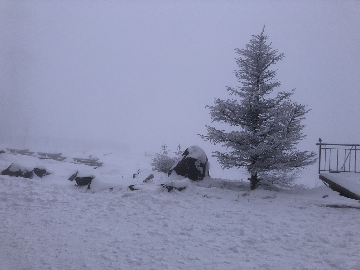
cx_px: 180
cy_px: 135
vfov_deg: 49.7
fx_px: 291
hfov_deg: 63.4
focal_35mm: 28
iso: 80
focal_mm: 3.99
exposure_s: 1/15
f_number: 1.8
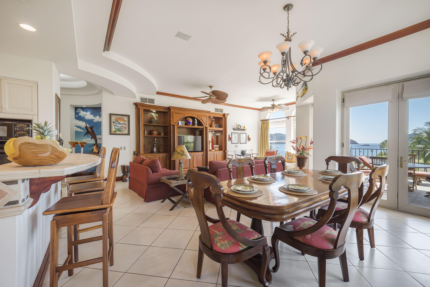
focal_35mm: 14
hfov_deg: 104.2
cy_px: 144
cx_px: 215
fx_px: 167
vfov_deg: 81.3
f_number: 8
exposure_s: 1/25
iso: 640
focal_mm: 14
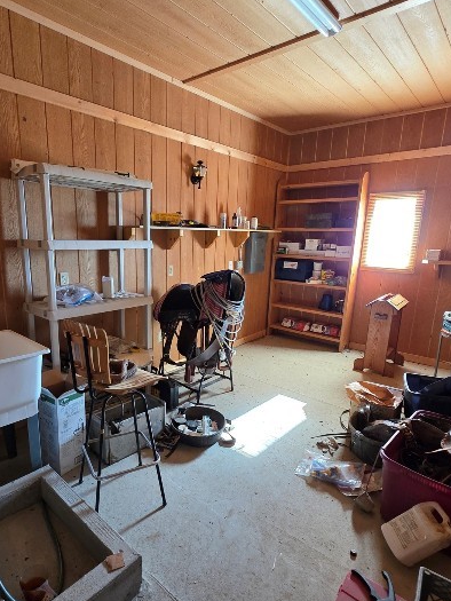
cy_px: 311
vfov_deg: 84.6
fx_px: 330
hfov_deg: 68.1
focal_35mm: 19
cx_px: 182
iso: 320
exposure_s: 1/60
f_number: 1.9
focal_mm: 2.2
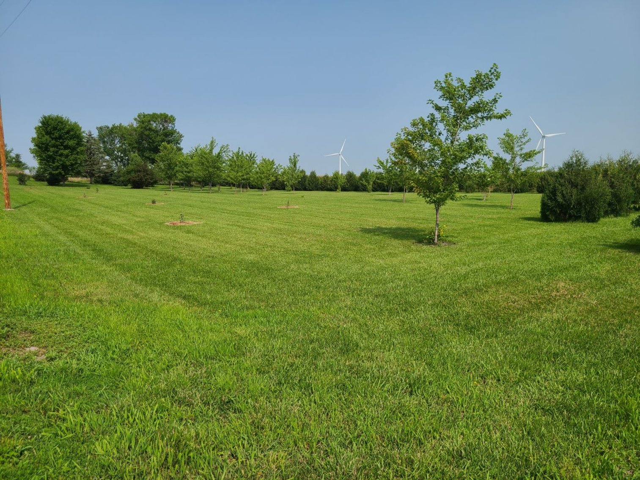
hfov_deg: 67.3
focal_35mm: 26
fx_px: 481
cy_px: 240
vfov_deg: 53.1
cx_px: 320
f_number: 1.8
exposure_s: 1/3220
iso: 40
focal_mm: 5.4
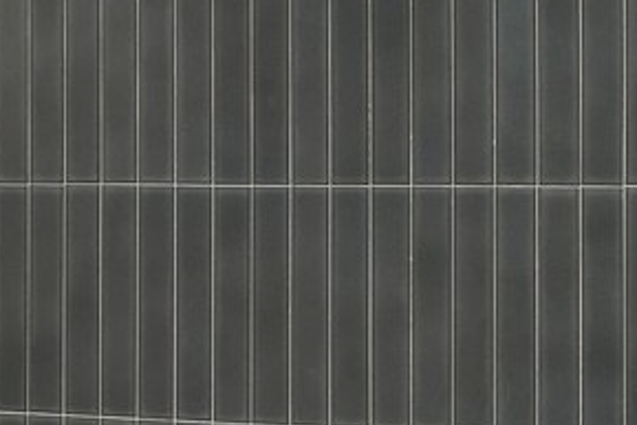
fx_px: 1664
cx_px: 93
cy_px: 167
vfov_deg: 14.6
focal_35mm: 94
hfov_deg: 21.3
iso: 200
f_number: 8
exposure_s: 1/6
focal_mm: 17
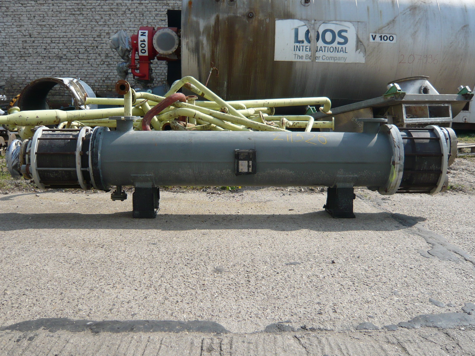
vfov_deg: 42.9
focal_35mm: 33
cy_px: 178
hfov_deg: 55.4
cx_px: 238
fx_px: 453
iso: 100
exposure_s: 1/800
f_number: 2.8
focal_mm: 4.6
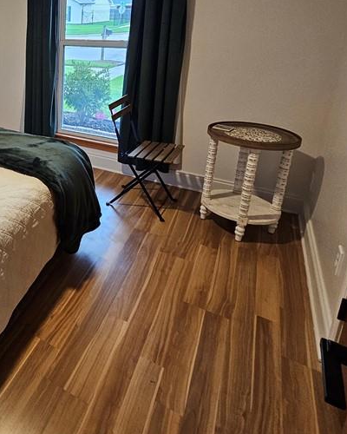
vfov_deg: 62.3
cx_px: -16
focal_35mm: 26
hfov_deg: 44.7
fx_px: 334
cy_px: 108
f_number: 2.2
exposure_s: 1/38
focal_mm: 2.2
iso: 320
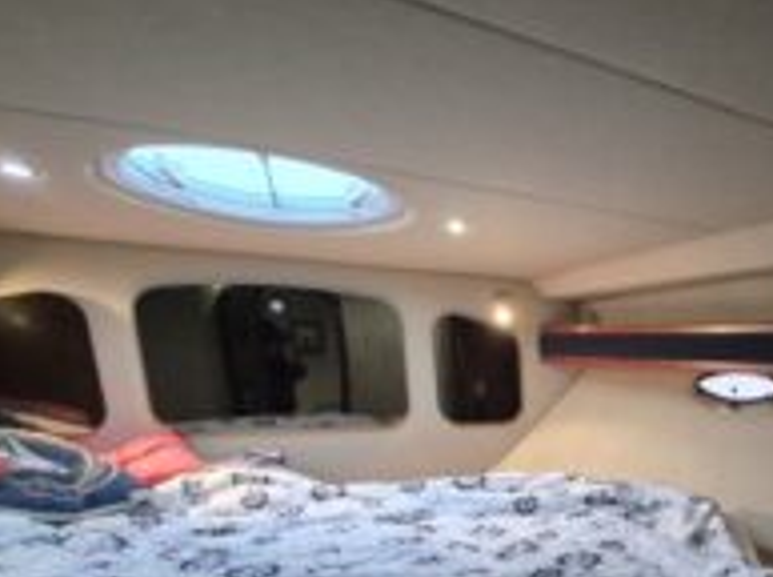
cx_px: 725
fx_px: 602
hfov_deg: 54.9
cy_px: 521
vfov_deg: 46.2
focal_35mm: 27
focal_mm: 2.2
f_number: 2.2
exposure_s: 1/50
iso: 1250
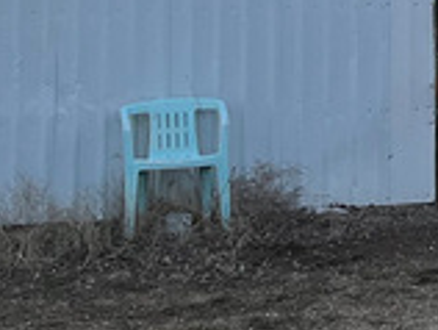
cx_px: 740
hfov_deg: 11.1
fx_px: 2129
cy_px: -280
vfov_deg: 8.5
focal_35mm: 168
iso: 50
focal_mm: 5.1
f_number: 1.6
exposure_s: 1/1252
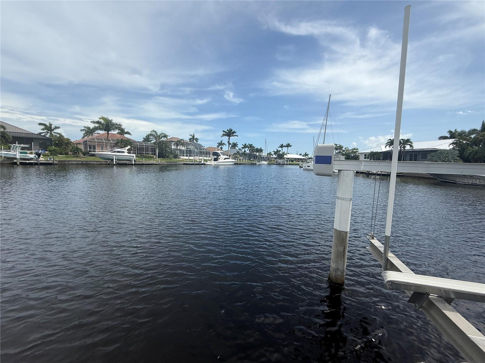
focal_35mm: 14
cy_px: 182
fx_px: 196
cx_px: 242
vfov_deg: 85.7
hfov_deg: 102.1
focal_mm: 2.22
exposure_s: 1/2410
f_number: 2.2
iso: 50
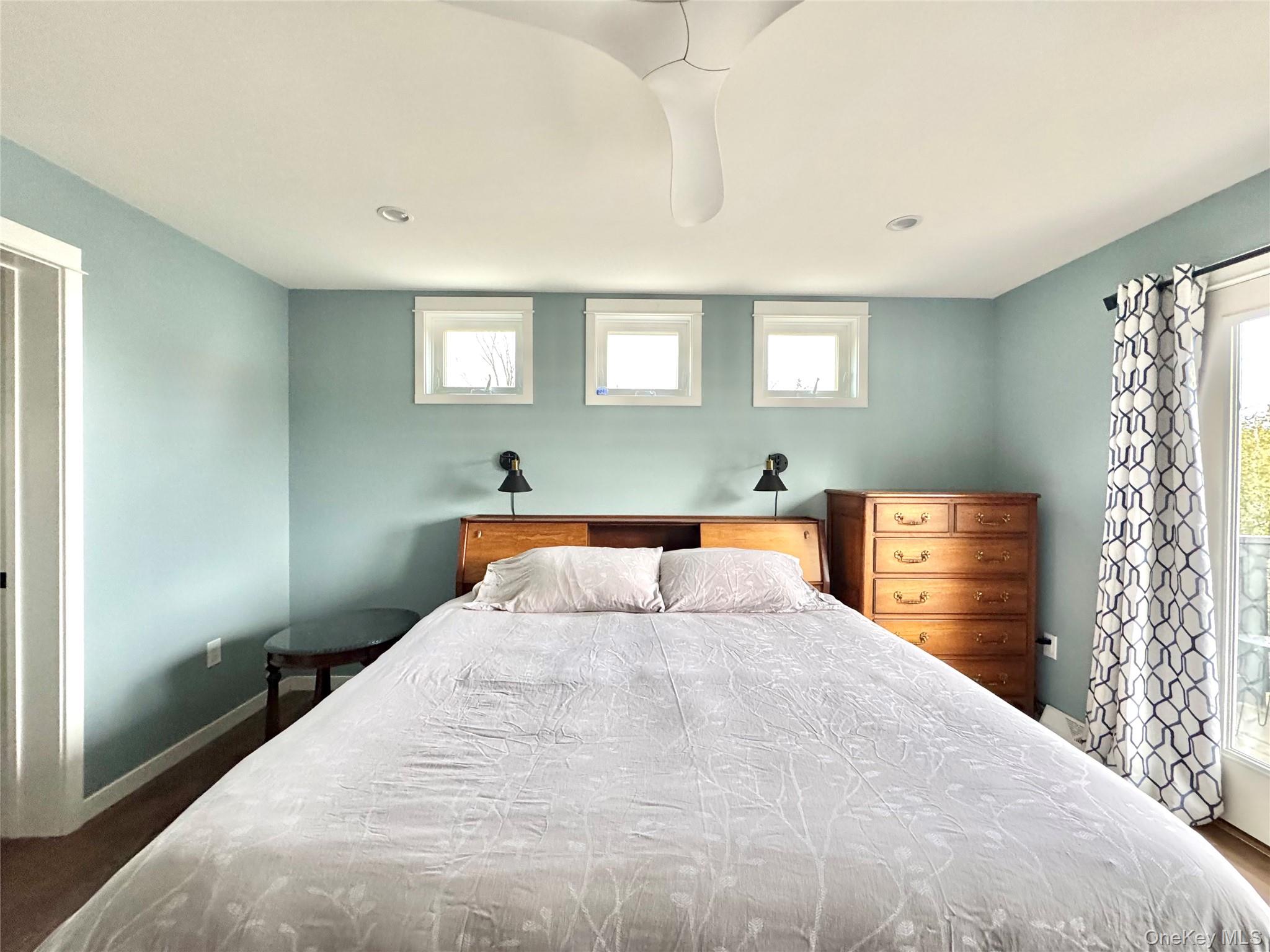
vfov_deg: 85.7
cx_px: 635
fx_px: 514
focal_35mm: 14
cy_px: 476
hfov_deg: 102.1
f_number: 2.2
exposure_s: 1/99
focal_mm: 2.22
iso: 320
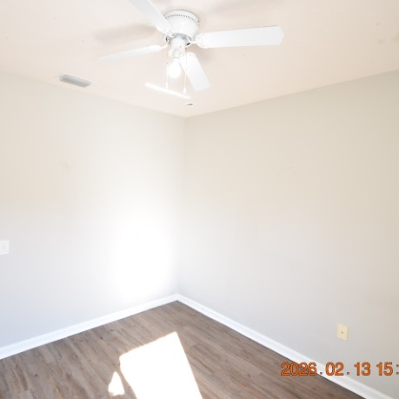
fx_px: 261
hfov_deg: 74.3
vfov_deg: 74.8
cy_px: 192
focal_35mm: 20
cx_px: 166
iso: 400
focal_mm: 10
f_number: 4
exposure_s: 1/60
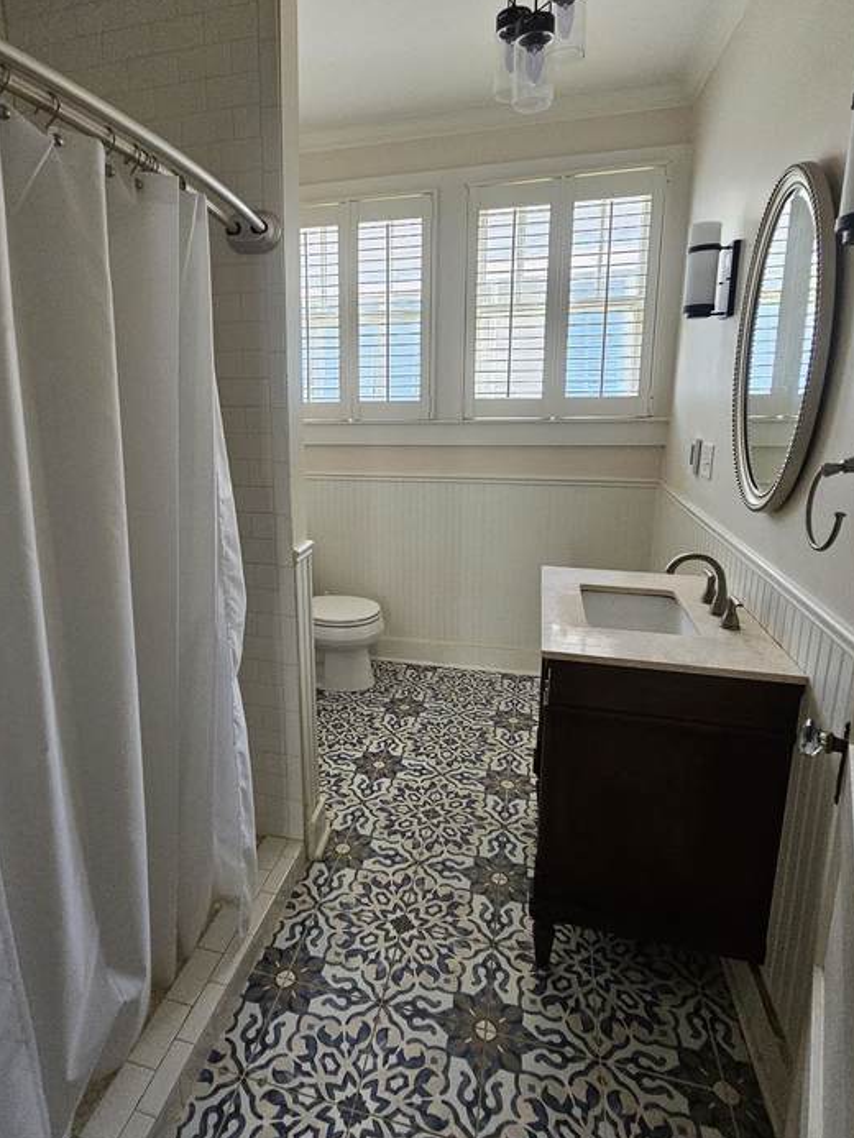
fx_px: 592
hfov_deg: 70.8
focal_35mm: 18
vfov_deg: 87.5
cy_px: 517
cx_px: 338
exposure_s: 1/60
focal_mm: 2.2
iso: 320
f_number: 2.2
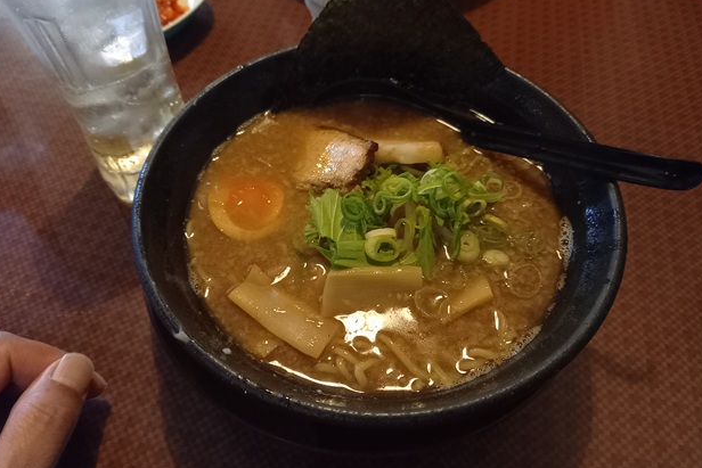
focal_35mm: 27
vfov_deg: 47.9
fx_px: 527
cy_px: 225
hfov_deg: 67.4
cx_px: 351
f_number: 1.8
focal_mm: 4.65
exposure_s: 1/20
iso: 1000
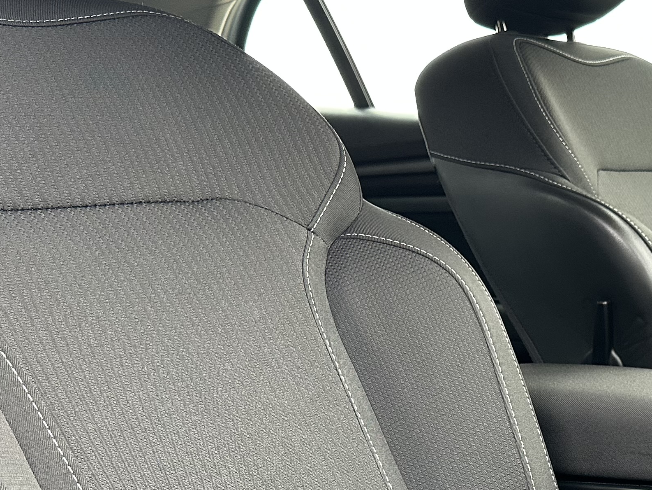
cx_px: 564
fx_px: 1149
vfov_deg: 23.4
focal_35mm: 61
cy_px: 449
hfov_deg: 30.5
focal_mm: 6.86
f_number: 1.78
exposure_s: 1/89
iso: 250
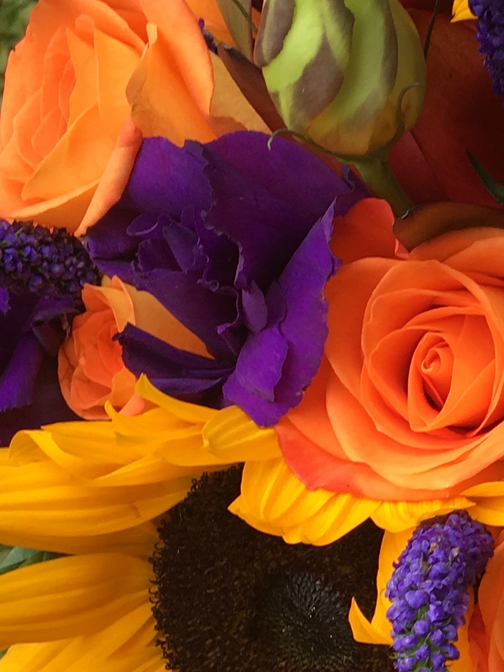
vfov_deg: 19.3
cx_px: 635
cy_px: 525
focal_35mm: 101
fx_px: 1961
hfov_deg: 14.1
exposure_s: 1/318
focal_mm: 4.15
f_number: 2.2
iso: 25
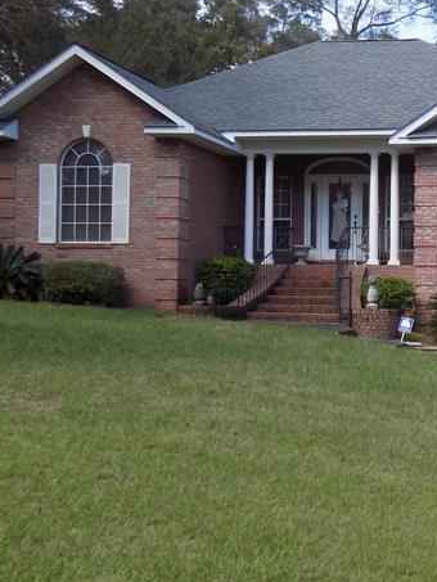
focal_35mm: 52
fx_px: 875
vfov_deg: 36.8
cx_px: 463
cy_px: 289
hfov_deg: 26.2
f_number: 3.1
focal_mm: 4
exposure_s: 1/250
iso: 80
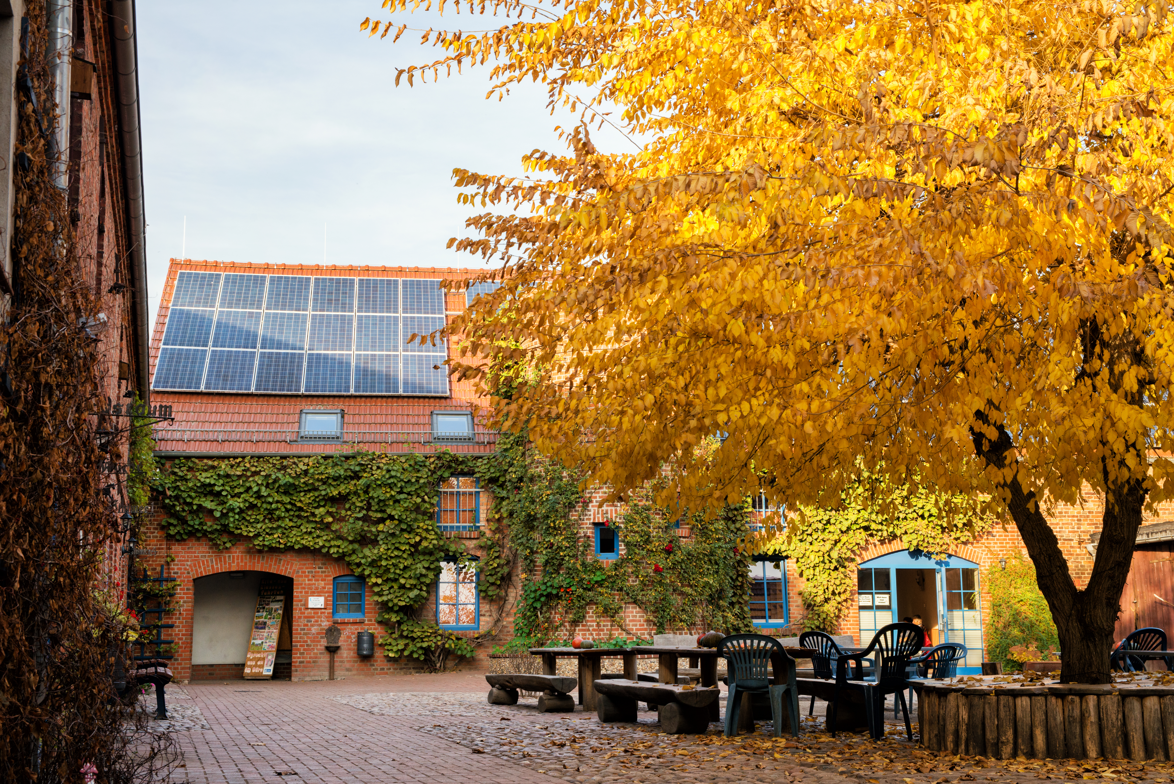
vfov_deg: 28.1
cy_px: 392
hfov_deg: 41.1
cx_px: 587
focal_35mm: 48
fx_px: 1566
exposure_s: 1/80
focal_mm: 48
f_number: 11
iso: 500
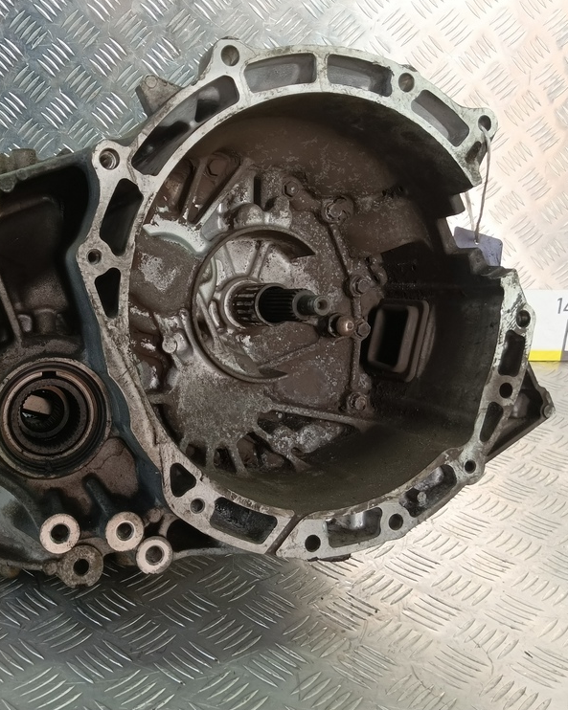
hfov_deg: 45.8
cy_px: 345
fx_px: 652
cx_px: 158
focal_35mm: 31
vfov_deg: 57.2
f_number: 1.6
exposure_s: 1/50
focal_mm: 4.11
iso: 130
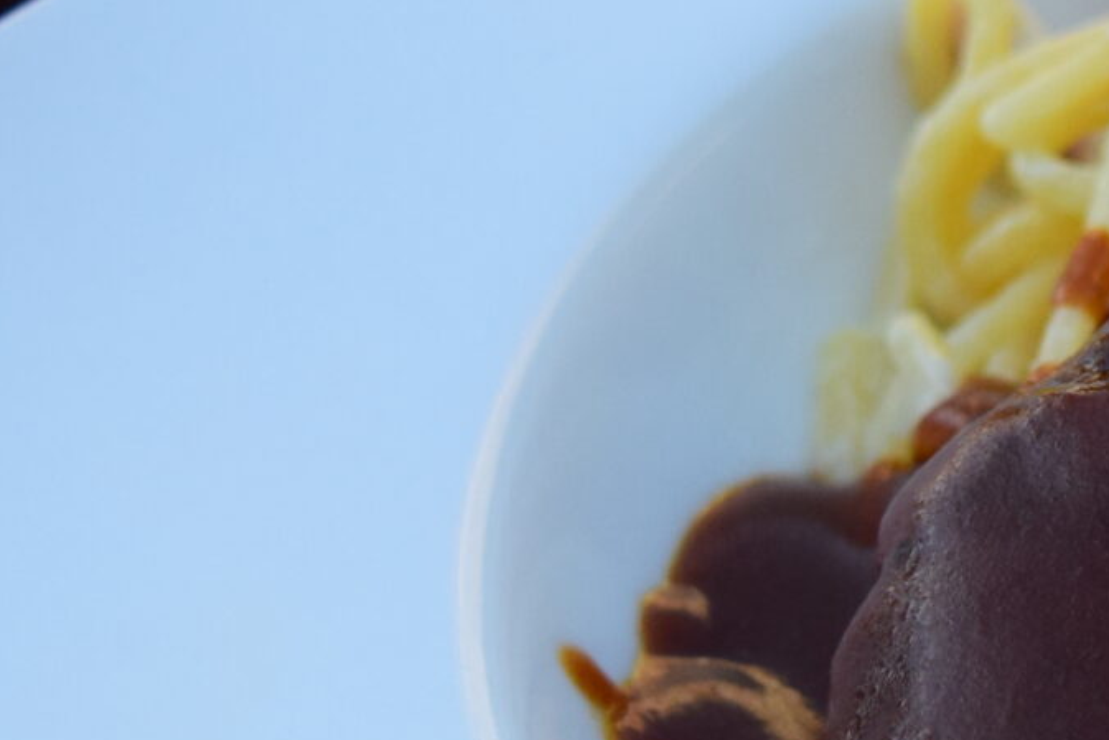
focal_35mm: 177
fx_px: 5450
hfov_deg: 11.4
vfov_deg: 7.8
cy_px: 326
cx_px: 1277
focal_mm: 31
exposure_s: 1/1000
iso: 800
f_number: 4.2
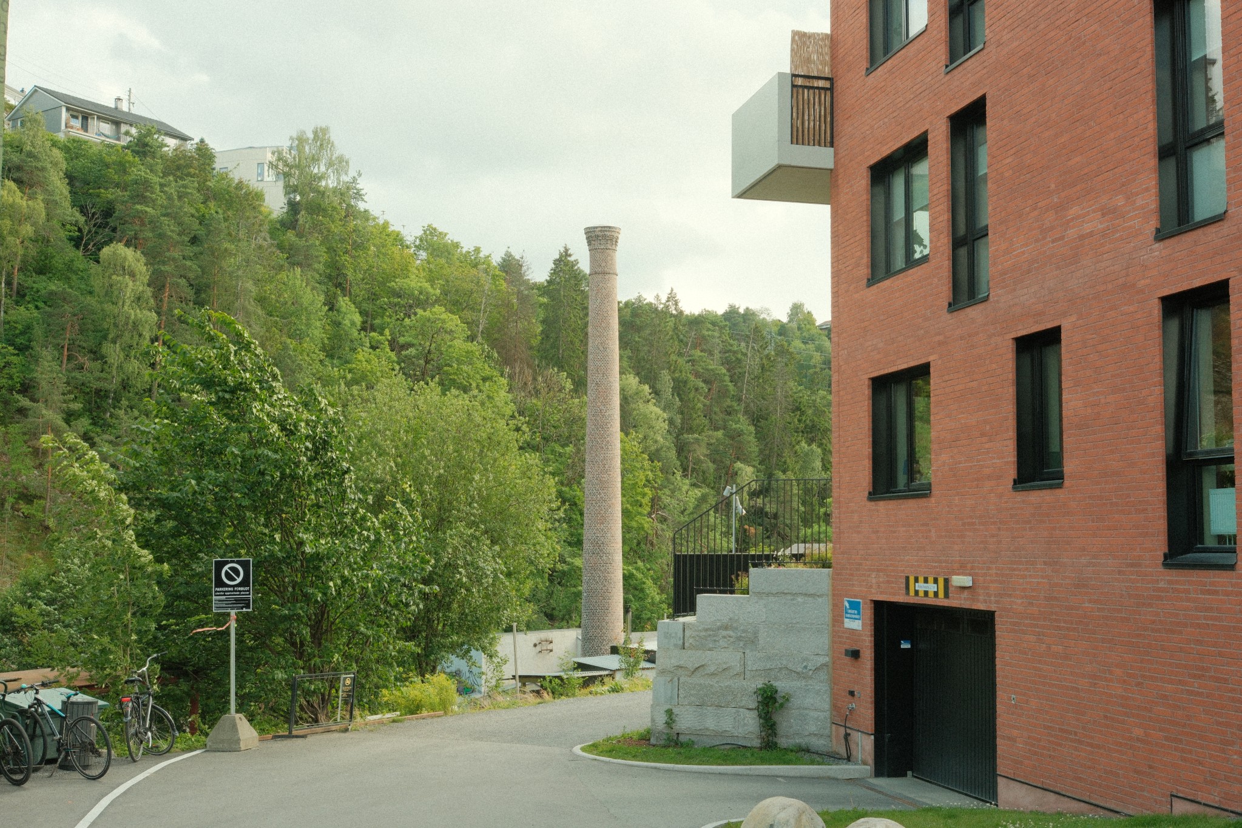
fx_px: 1414
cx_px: 621
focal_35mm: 41
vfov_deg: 32.6
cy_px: 414
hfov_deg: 47.4
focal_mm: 27
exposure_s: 1/140
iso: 500
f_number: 8
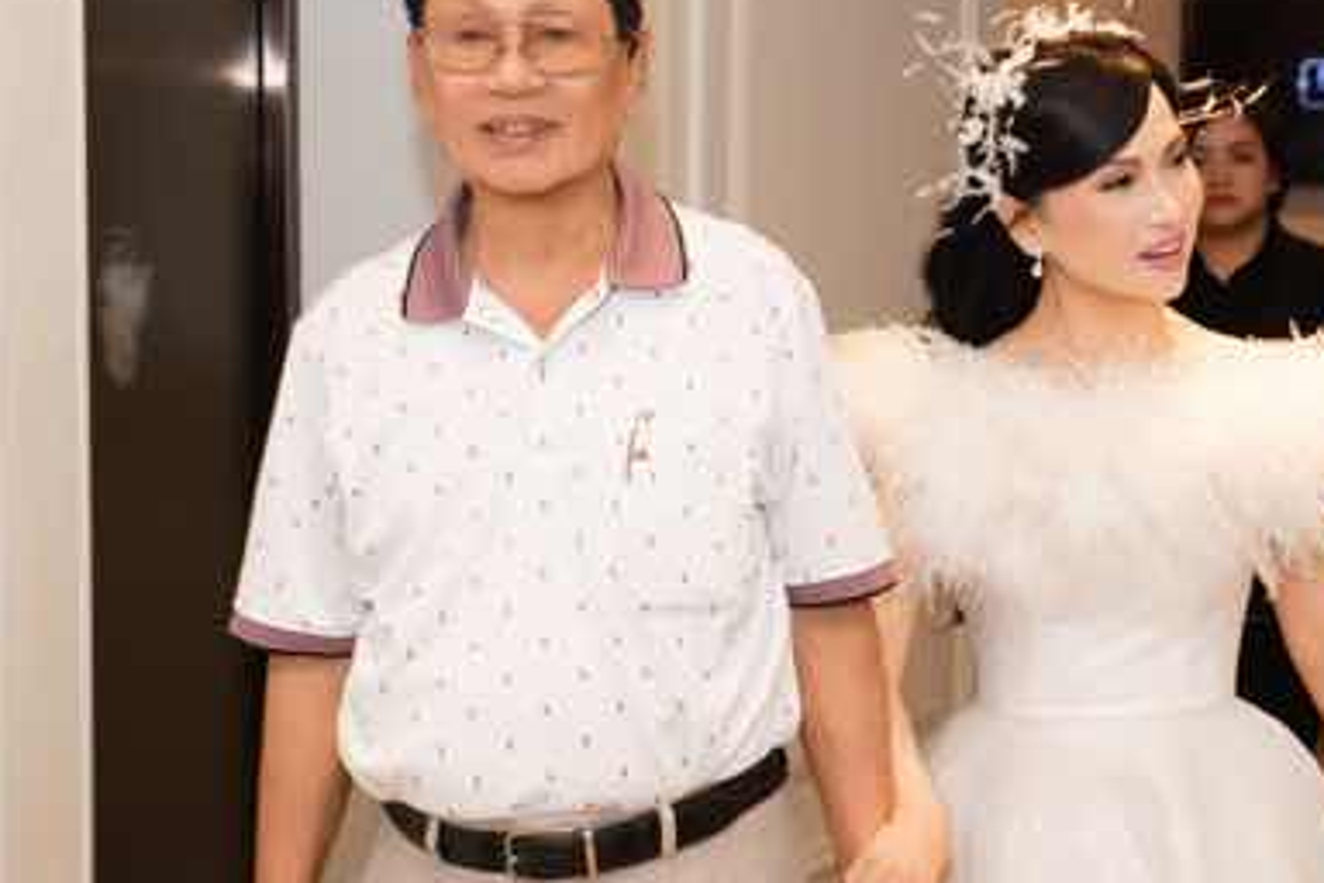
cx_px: 1041
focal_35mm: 102
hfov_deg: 19.8
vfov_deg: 13.4
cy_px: 564
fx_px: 3751
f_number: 5
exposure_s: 1/80
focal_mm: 49
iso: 800
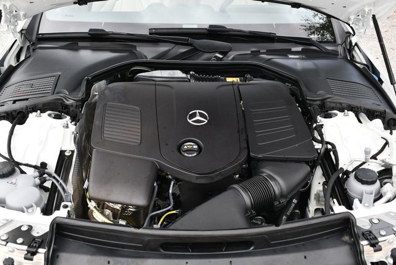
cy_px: 132
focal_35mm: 40
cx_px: 198
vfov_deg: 33.5
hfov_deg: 48.4
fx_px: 440
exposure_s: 1/250
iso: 280
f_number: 5.6
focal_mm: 20
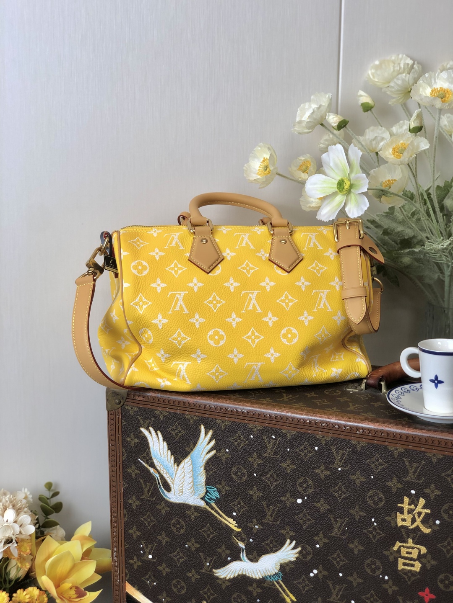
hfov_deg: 28.0
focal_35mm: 52
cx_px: 226
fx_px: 907
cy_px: 302
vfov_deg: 36.8
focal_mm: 6
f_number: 2.4
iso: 16
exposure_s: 1/50
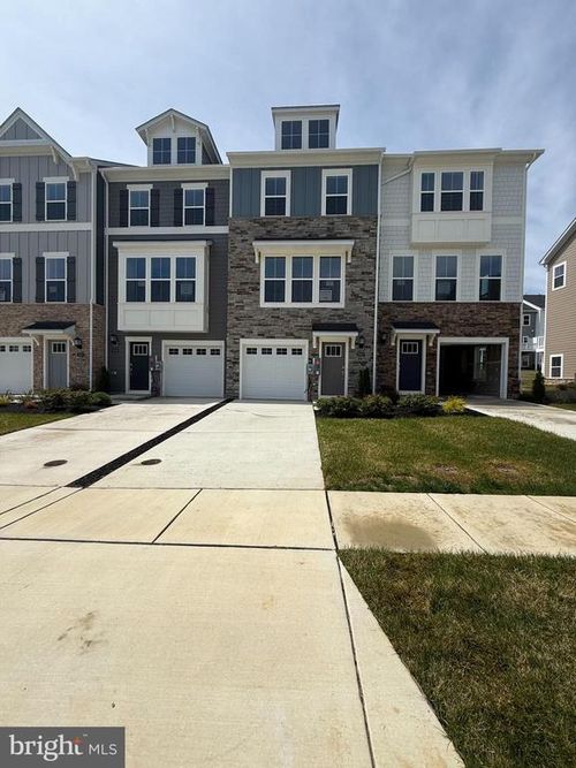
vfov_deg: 102.1
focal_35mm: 14
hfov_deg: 85.7
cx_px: 288
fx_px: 311
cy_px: 384
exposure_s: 1/3891
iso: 50
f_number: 2.2
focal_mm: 2.22
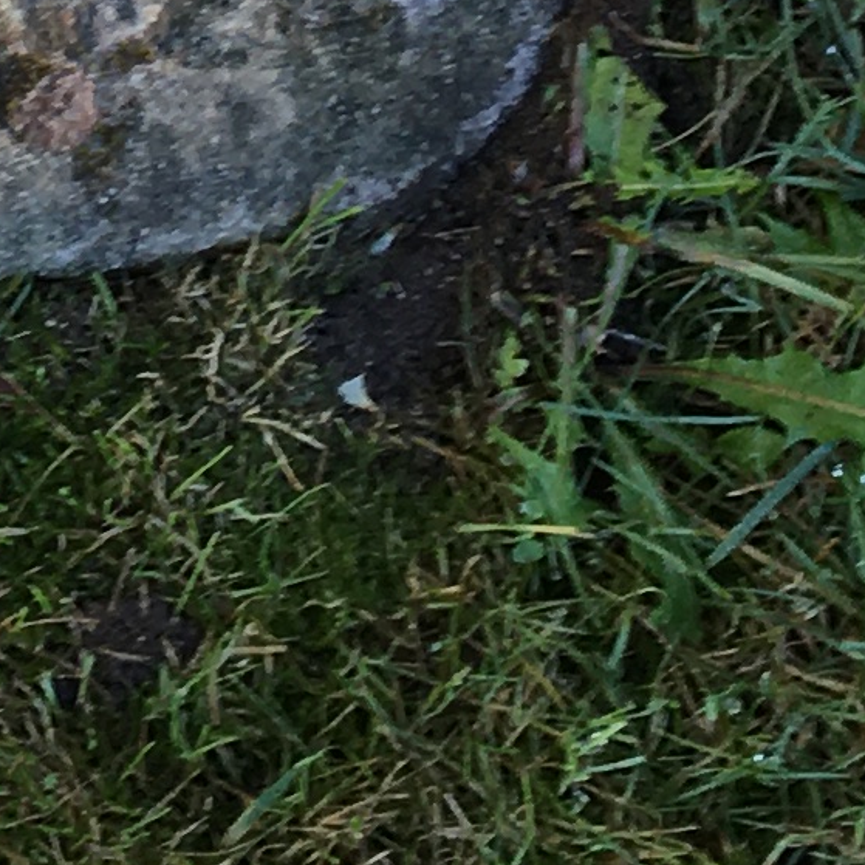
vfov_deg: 8.6
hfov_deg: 9.0
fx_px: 5230
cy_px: -1249
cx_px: -704
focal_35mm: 185
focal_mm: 4.15
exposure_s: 1/60
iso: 25
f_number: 2.2
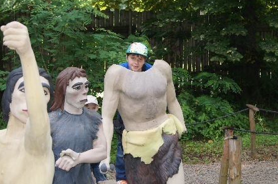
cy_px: 72
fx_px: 545
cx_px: 163
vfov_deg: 19.2
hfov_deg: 28.6
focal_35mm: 71
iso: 200
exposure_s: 1/160
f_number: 5
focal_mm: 35
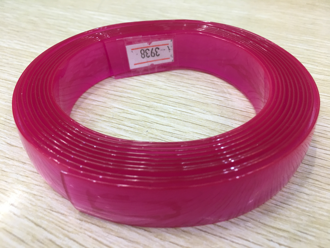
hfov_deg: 61.7
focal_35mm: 29
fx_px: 276
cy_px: 124
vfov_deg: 48.2
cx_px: 165
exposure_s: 1/17
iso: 40
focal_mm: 4.15
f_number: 2.2
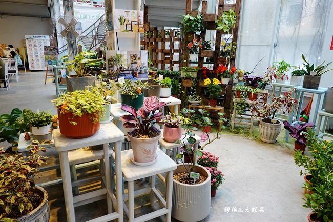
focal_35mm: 24
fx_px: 222
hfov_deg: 73.8
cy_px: 111
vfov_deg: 53.1
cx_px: 166
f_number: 2.8
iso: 200
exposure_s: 1/30
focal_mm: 9
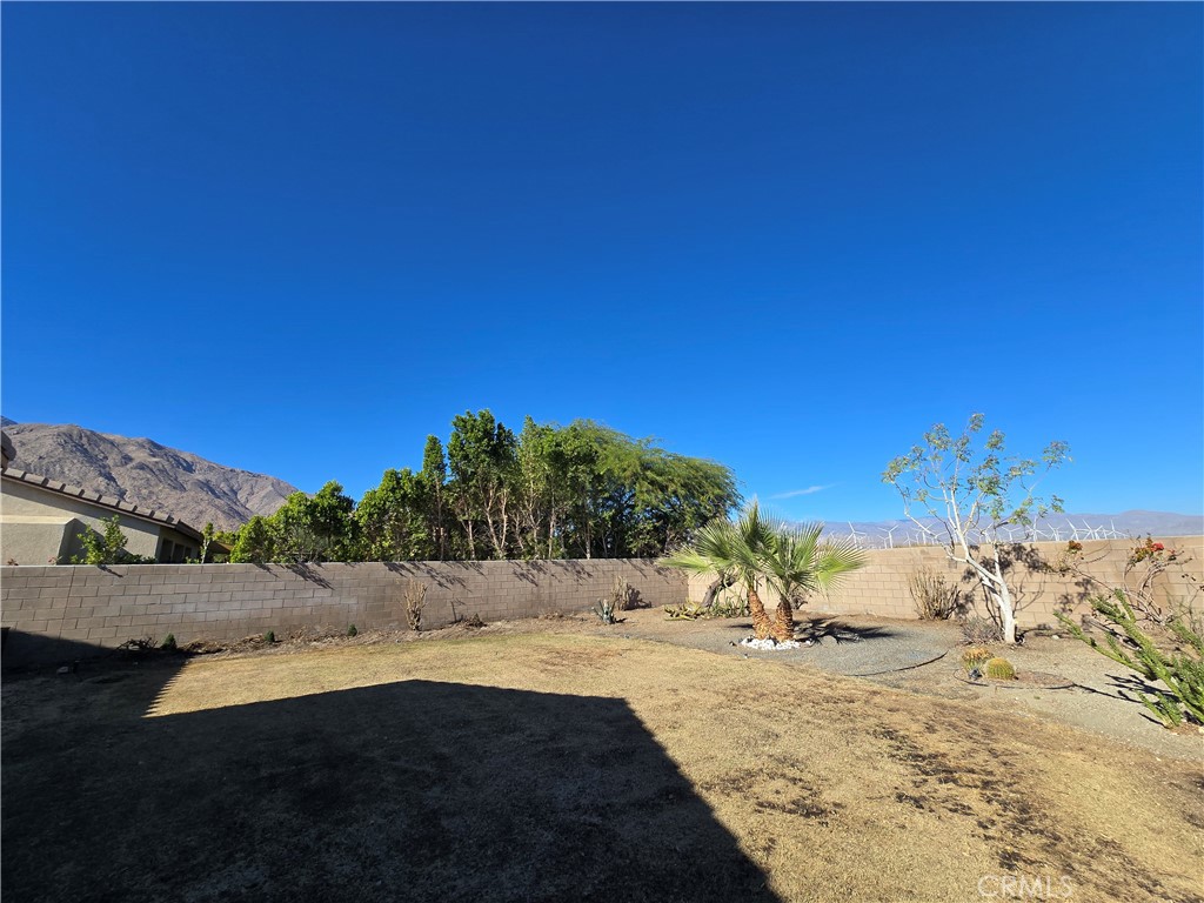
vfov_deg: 89.9
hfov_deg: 106.2
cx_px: 602
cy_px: 452
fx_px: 452
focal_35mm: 13
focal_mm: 2.2
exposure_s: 1/2333
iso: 50
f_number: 2.2
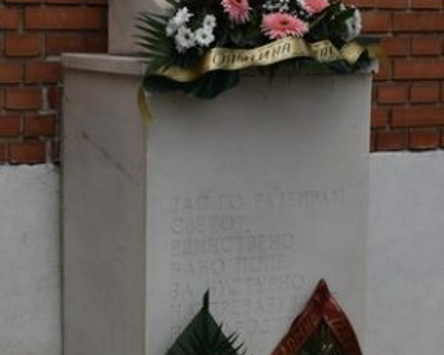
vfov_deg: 13.5
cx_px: 220
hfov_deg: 16.9
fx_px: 1498
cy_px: 176
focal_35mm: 114
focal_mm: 30
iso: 250
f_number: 8
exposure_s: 1/250
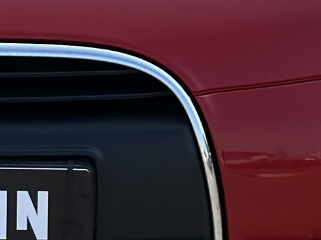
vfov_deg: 5.5
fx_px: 2476
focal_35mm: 267
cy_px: -125
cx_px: -196
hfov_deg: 7.3
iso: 80
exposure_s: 1/3876
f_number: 1.78
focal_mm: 6.86
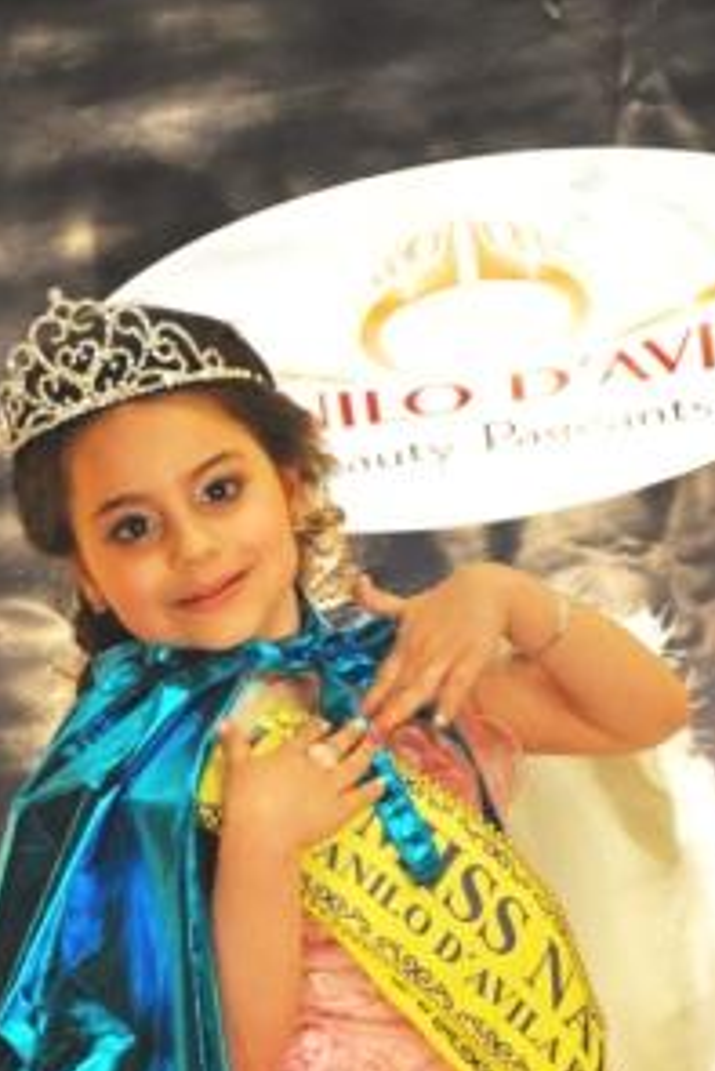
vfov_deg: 14.5
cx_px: 356
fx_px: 4195
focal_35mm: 141
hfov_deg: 9.7
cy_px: 744
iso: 1400
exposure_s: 1/30
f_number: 5.3
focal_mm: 62
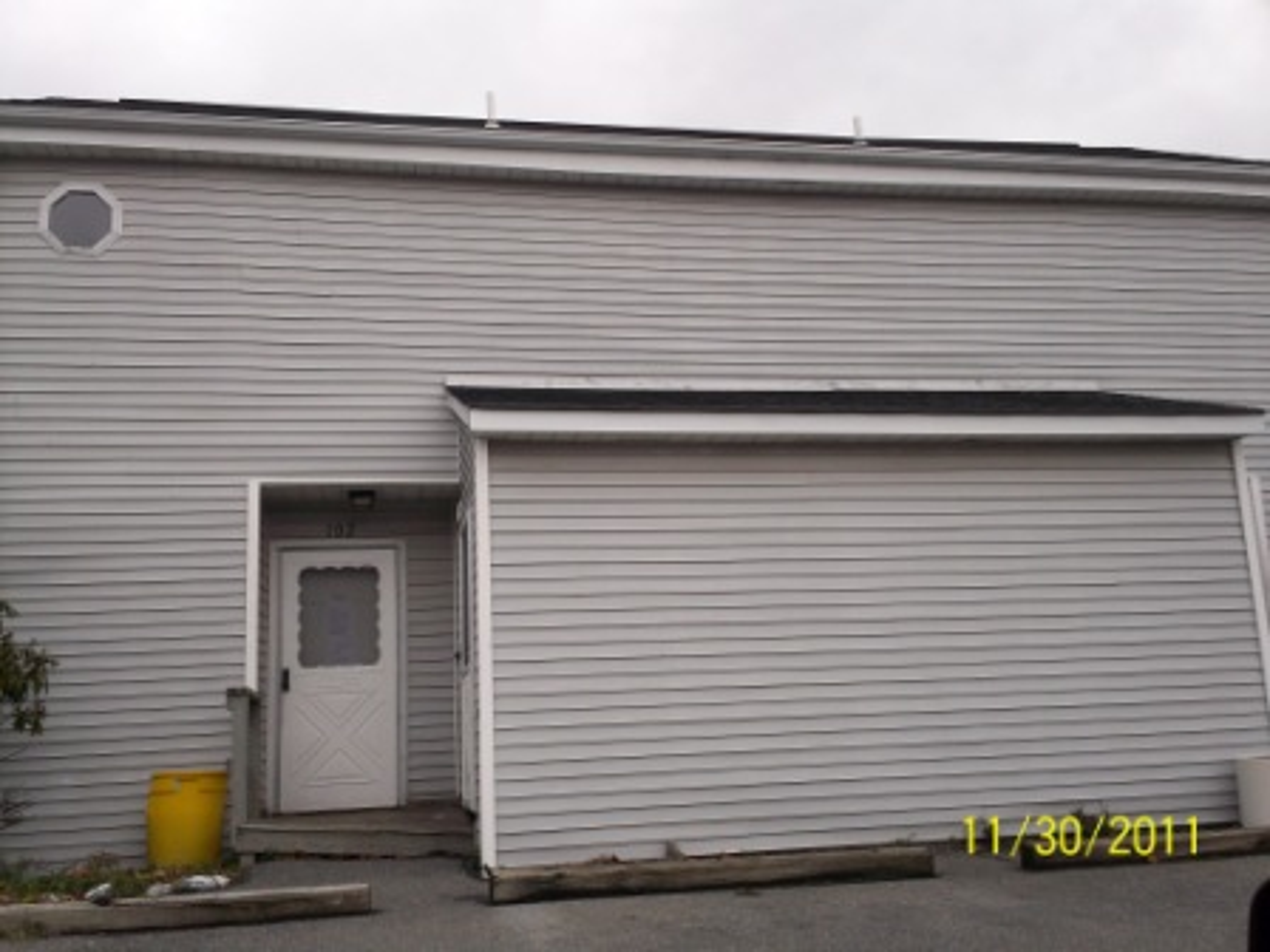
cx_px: 635
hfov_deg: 49.0
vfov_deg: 37.7
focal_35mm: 38
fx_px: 1394
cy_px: 476
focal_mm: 6.3
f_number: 4.5
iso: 82
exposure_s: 1/60
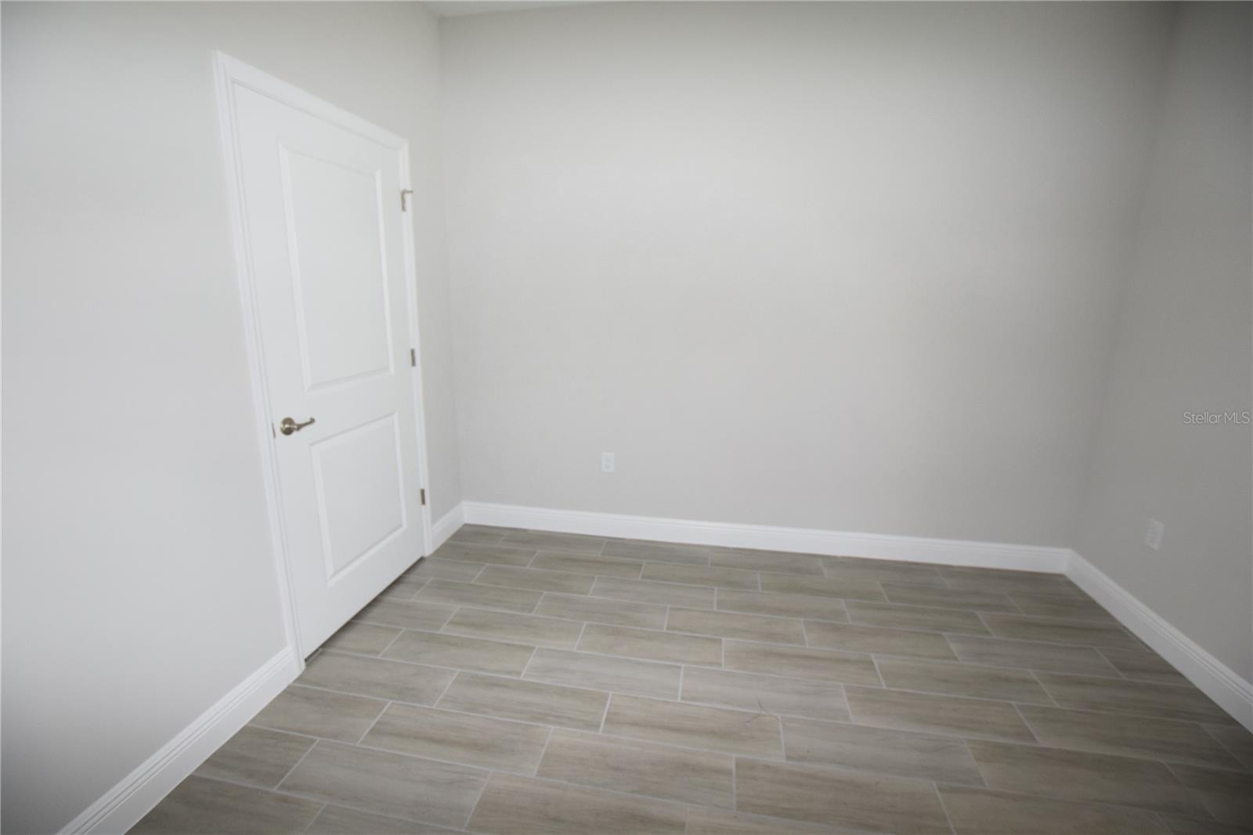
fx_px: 522
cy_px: 418
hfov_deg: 100.4
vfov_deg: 77.3
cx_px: 626
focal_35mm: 15
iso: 800
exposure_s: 1/80
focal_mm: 10
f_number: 4.5
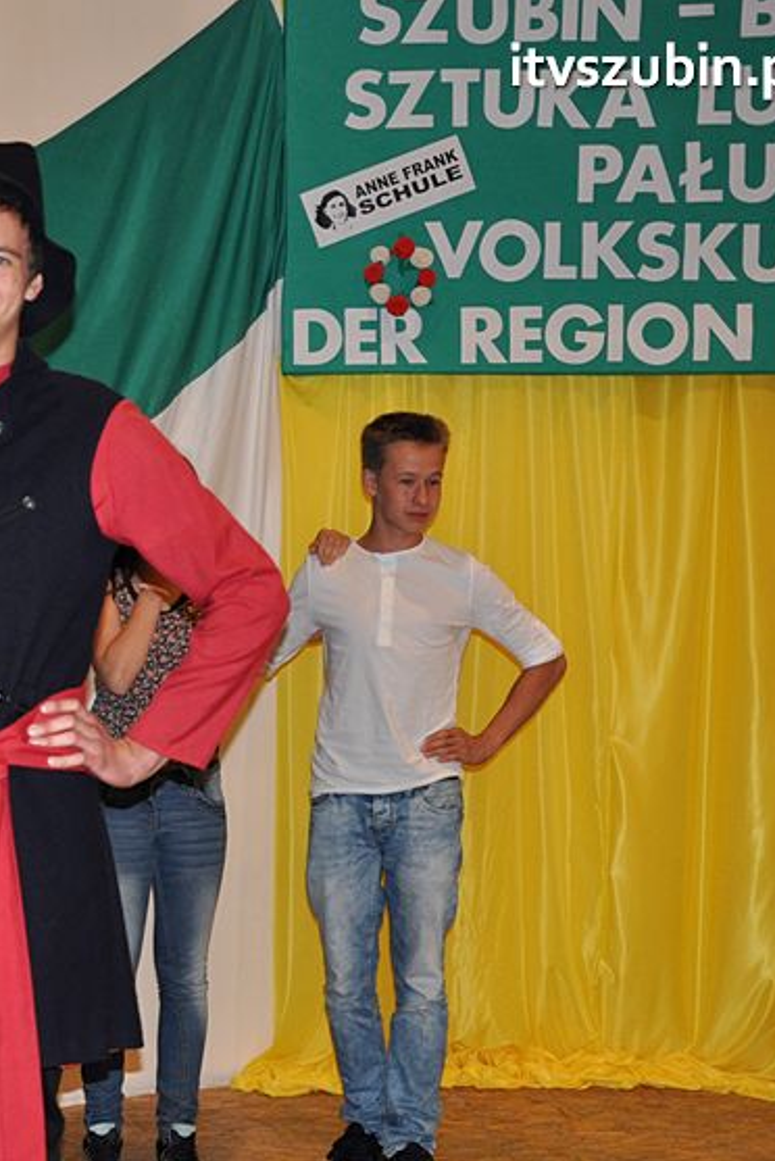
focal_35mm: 64
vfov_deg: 31.4
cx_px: -33
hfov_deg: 20.5
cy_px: 585
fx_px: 2064
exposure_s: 1/60
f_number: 4
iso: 800
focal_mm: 28
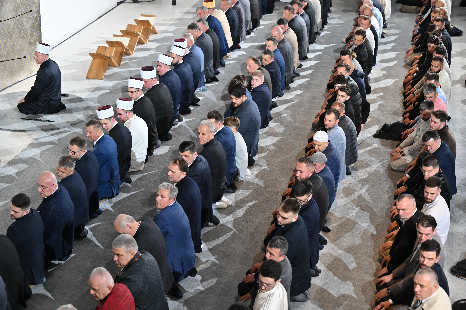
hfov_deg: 28.8
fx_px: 906
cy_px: 155
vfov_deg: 19.5
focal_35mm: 70
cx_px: 233
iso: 3200
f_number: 4
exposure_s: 1/250
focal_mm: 70
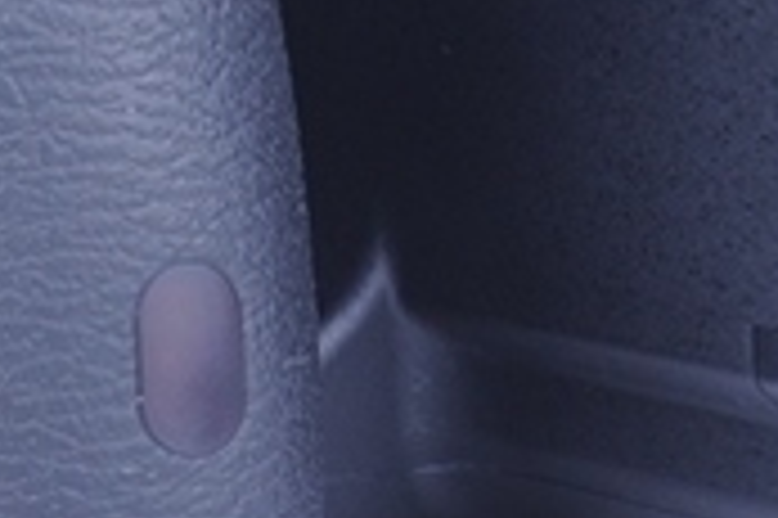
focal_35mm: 256
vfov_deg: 5.3
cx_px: 621
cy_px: -306
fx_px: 5527
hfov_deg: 8.0
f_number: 13
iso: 400
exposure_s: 1/125
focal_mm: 60
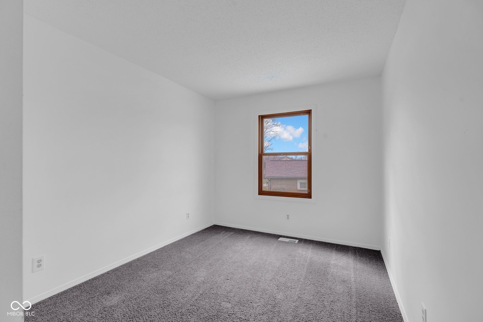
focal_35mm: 16
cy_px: 161
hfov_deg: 96.7
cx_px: 242
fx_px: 215
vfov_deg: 73.8
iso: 100
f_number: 8
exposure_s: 1/10
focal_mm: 16
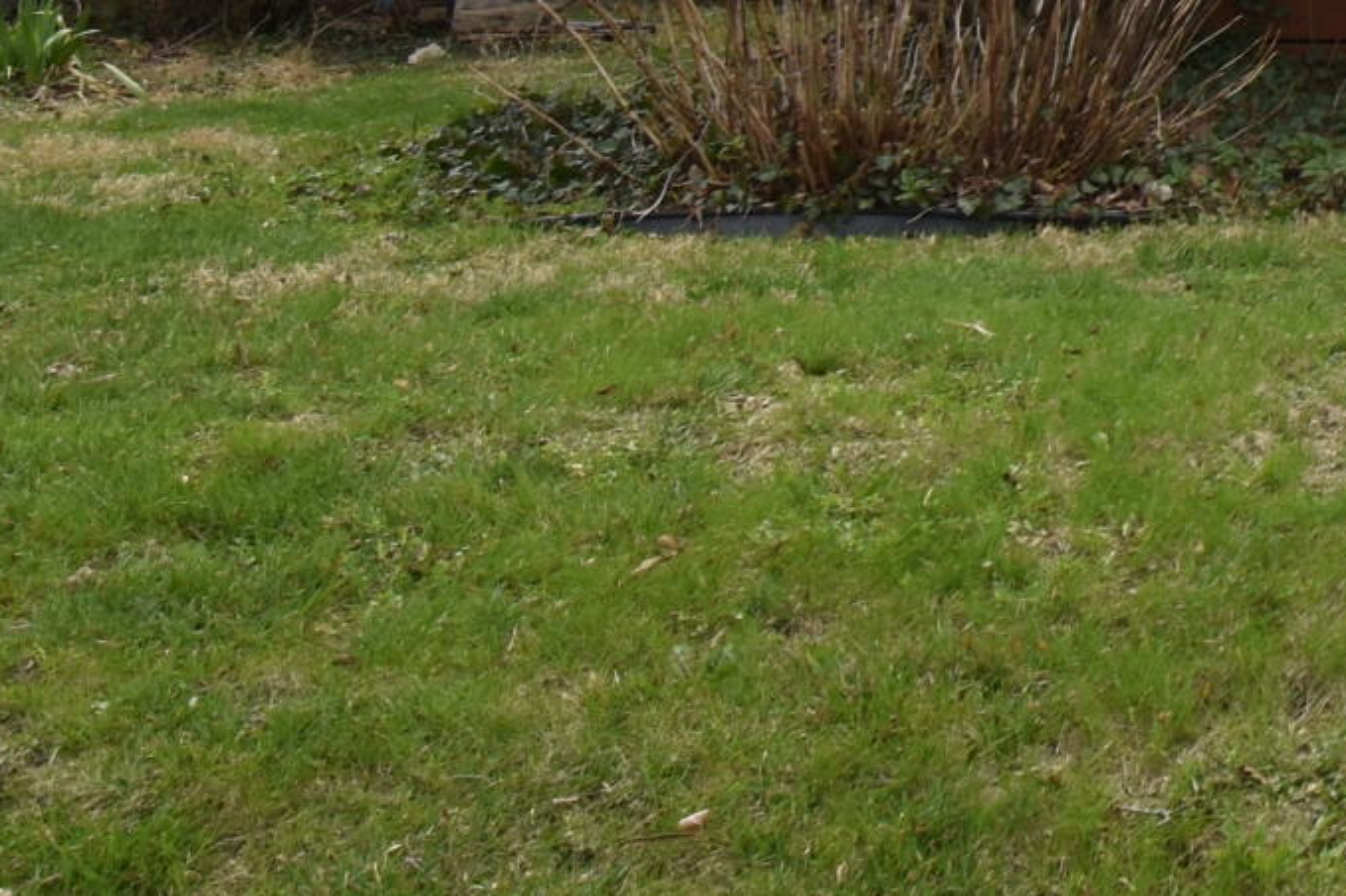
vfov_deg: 14.1
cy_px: -714
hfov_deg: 18.8
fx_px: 3222
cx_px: 2351
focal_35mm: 86
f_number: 8
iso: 100
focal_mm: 13
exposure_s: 1/200
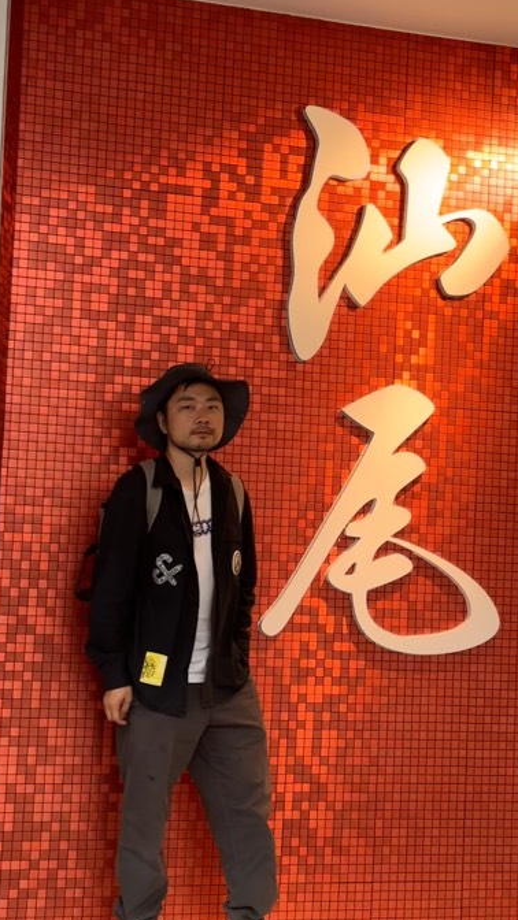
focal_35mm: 56
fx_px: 1367
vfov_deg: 37.2
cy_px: 457
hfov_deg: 21.4
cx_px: 285
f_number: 1.78
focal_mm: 6.86
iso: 80
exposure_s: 1/121
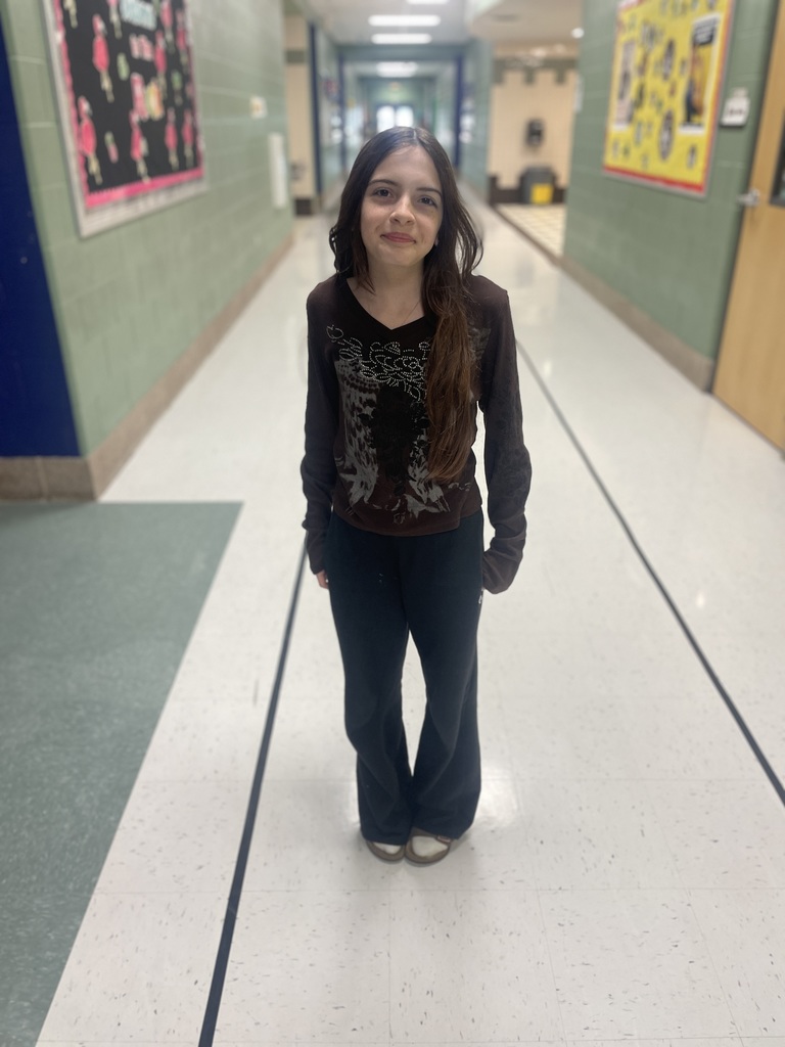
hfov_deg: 53.1
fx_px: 786
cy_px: 524
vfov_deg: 67.3
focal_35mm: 26
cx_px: 392
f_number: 1.6
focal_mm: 4.2
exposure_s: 1/60
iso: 80
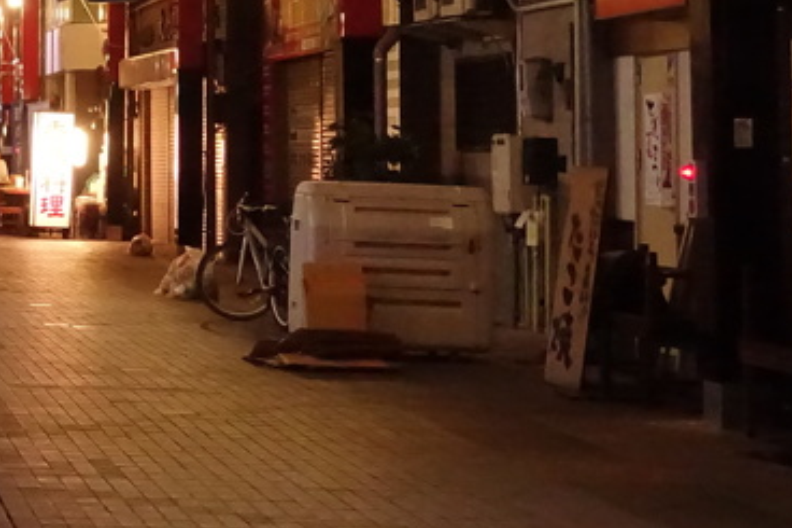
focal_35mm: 117
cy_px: 6
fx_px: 2573
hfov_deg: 16.7
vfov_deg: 11.6
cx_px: -179
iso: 6400
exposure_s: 1/50
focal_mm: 15.52
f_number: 2.8
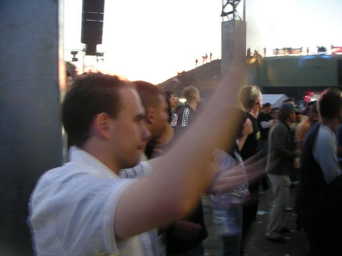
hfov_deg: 49.0
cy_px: 128
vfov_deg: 37.7
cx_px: 171
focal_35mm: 38
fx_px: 375
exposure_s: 1/8
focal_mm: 6
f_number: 2.8
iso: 100
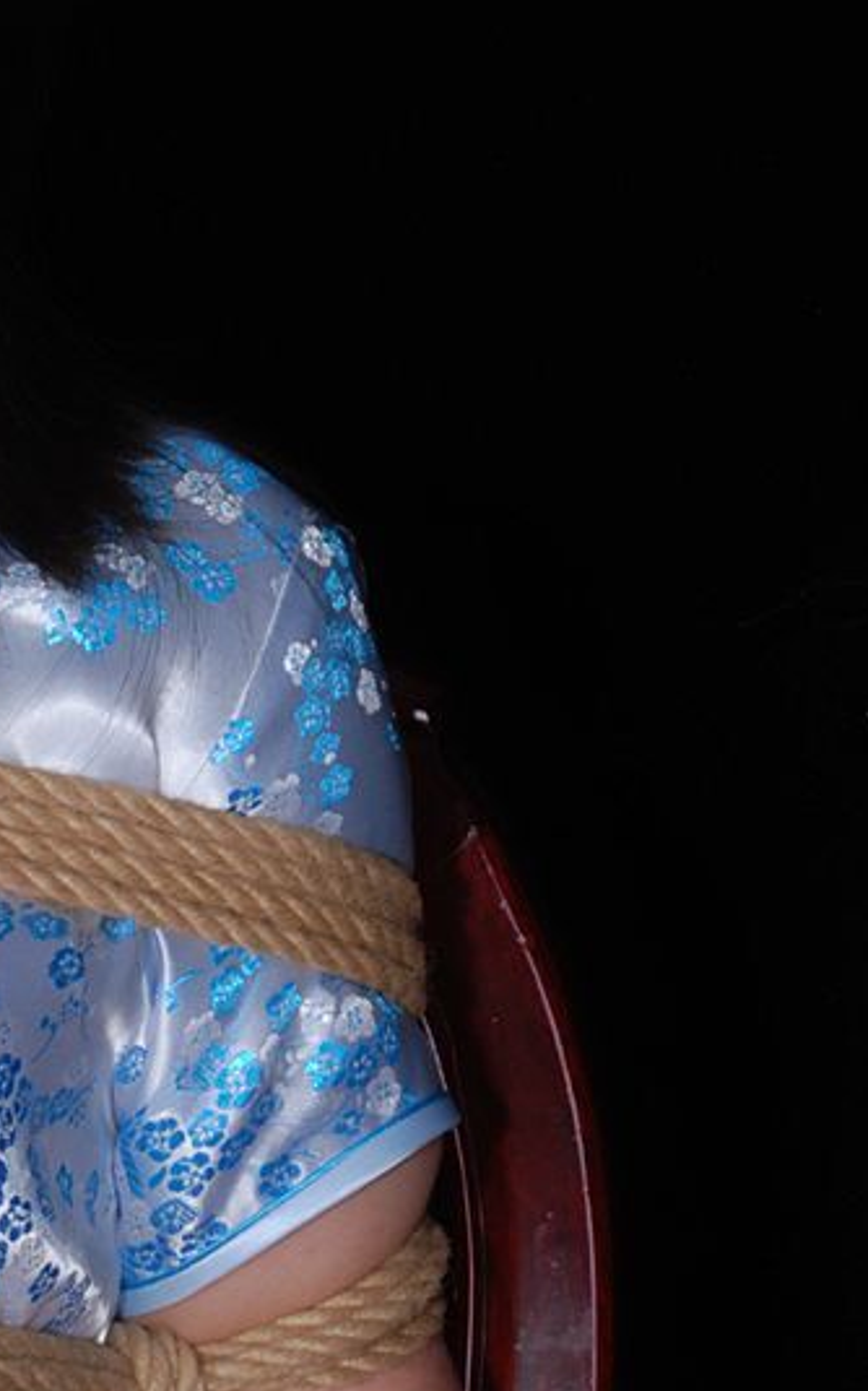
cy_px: 692
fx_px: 10758
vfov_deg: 7.4
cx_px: -261
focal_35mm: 284
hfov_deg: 4.6
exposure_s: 1/8
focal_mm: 62
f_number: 10
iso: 100
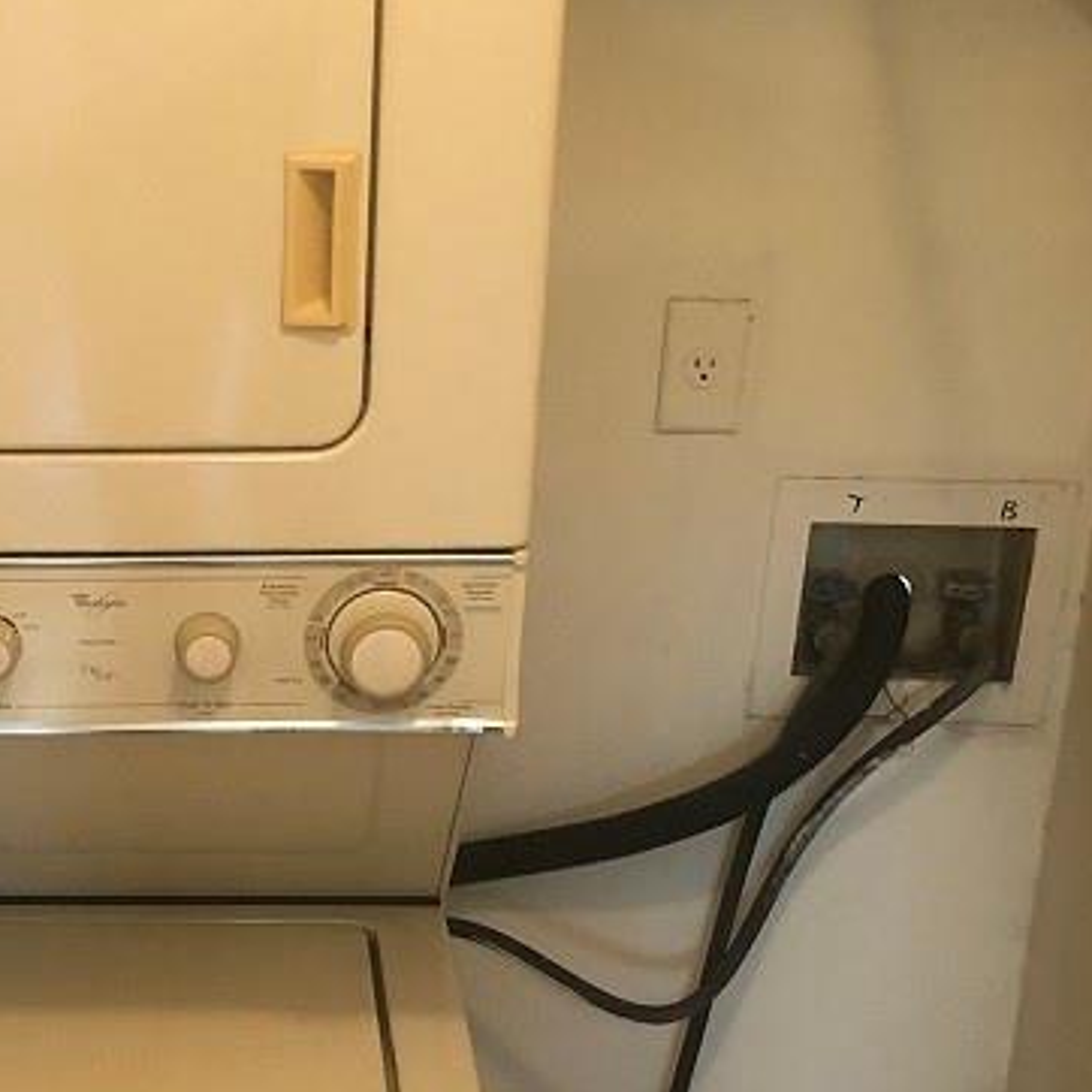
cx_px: 121
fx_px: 2463
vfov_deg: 24.5
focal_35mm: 69
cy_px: 926
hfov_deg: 24.3
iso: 64
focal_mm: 4
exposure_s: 1/15
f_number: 1.8
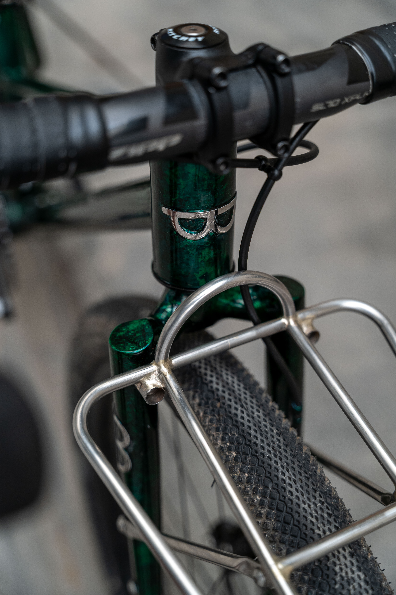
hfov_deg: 28.5
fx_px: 779
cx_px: 198
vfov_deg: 41.8
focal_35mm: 47
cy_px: 298
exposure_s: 1/160
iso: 250
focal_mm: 47.2
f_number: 2.8
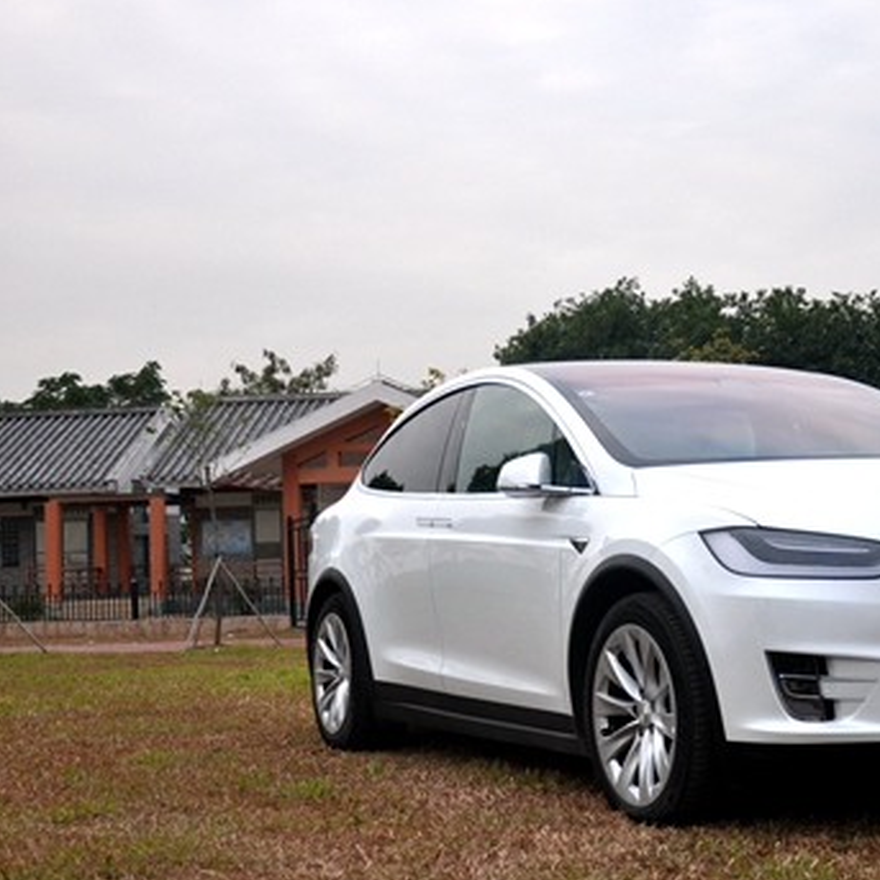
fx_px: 1668
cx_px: 639
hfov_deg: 29.2
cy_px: 448
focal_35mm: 58
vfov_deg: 29.6
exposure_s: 1/400
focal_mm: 26
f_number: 4
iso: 200
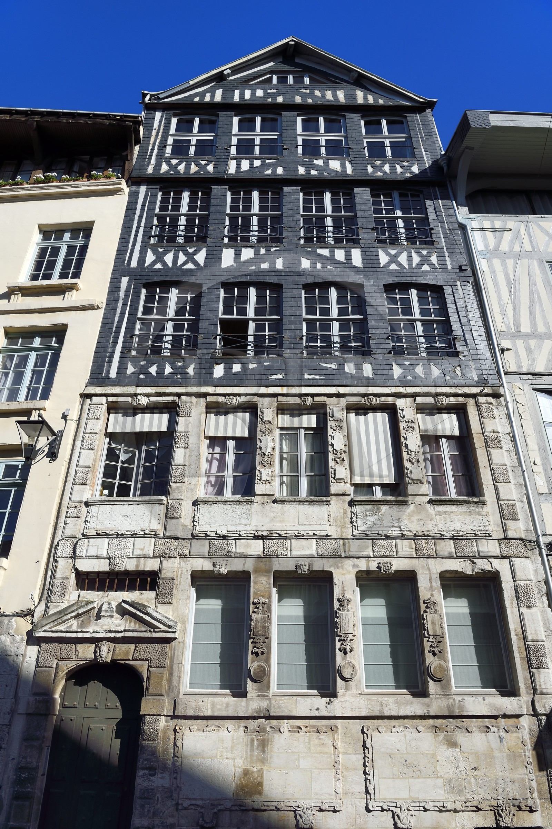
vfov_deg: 73.8
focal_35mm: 24
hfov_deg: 53.1
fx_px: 552
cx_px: 276
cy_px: 414
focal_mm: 24
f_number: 14
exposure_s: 1/250
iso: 200
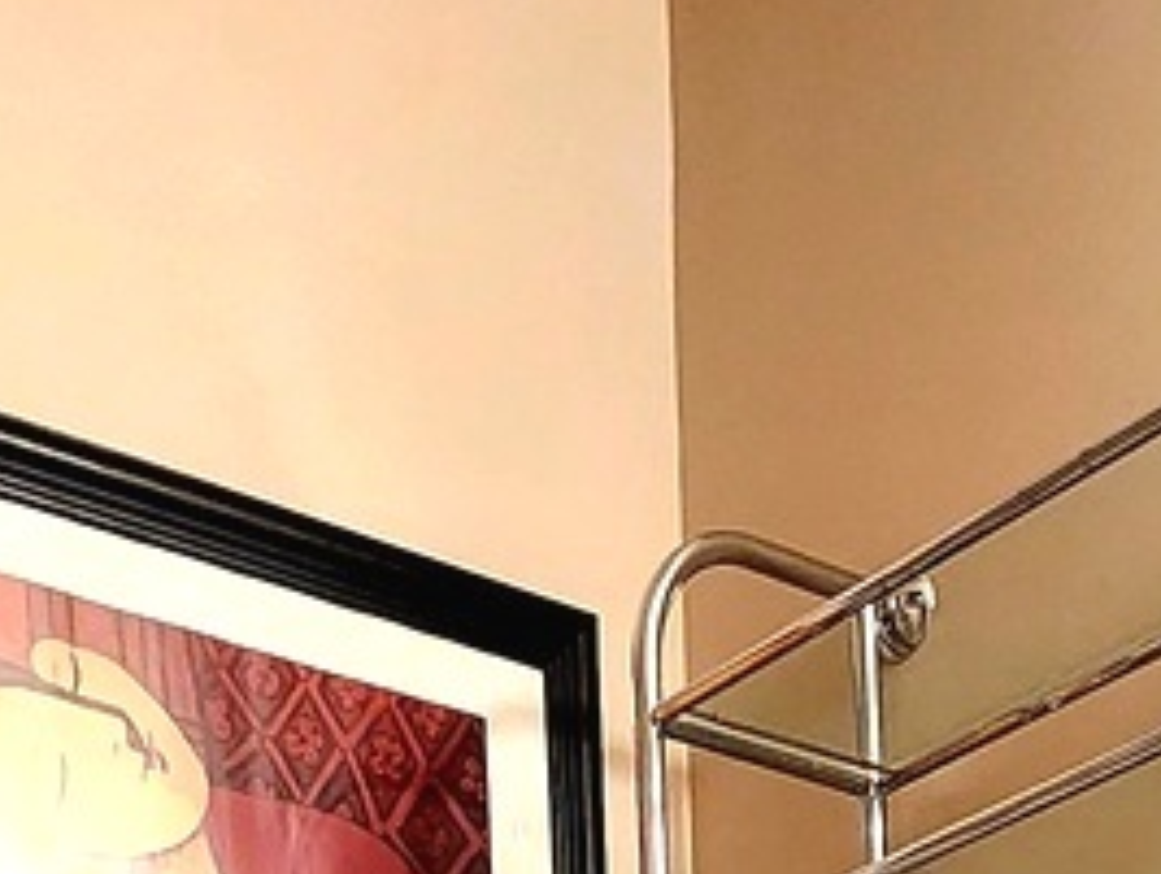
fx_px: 2351
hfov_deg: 27.7
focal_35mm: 70
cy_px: 2122
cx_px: 683
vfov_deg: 14.1
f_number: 2.2
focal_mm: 2.2
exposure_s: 1/60.2
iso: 320
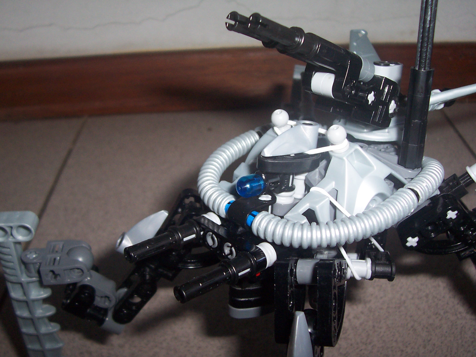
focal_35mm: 37
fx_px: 509
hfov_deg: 50.1
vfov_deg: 38.7
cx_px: 238
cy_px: 178
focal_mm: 5.6
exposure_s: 1/60
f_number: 2.8
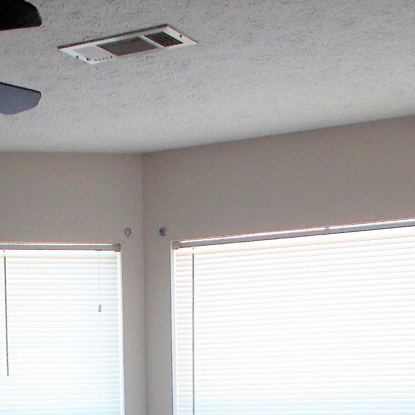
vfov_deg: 18.3
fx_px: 1207
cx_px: 85
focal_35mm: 89
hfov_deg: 19.3
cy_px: 531
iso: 80
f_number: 3.2
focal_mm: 4.6
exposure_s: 1/40
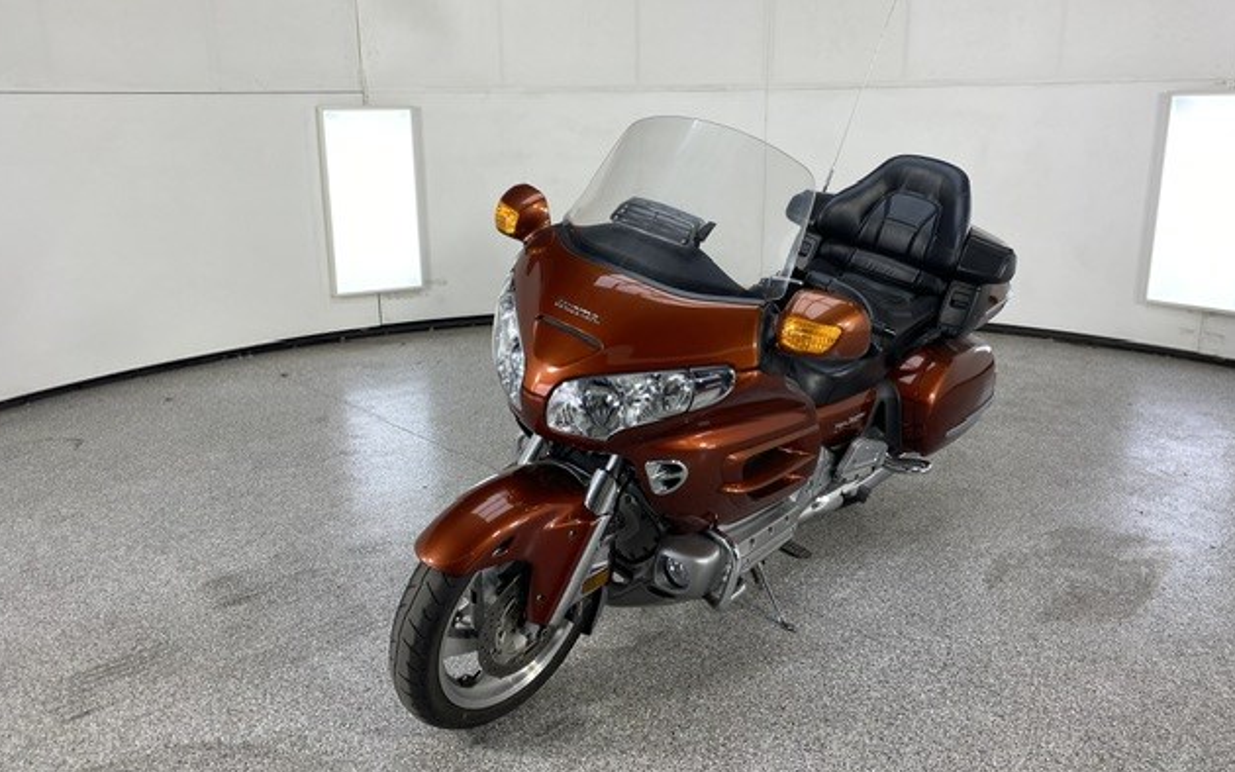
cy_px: 341
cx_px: 614
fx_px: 943
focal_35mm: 28
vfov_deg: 44.5
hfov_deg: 66.5
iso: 32
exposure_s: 1/132
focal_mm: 4.25
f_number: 1.8
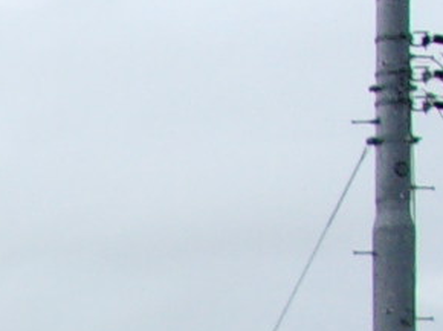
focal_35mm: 191
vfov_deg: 7.5
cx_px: -616
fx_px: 2442
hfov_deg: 9.3
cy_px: 667
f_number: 10.4
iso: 80
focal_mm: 4.9
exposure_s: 1/80
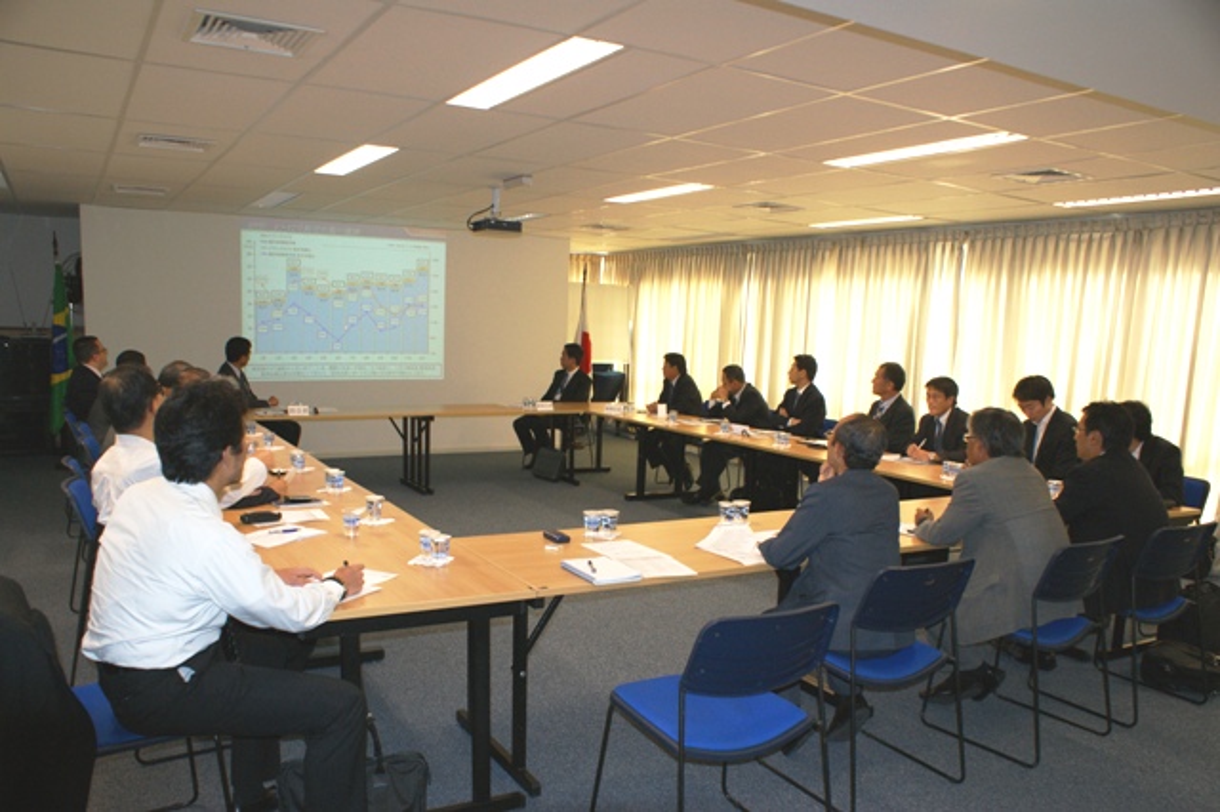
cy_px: 406
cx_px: 610
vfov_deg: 47.9
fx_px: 914
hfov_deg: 67.4
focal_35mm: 27
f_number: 5.6
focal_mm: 18
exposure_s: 1/60
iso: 400
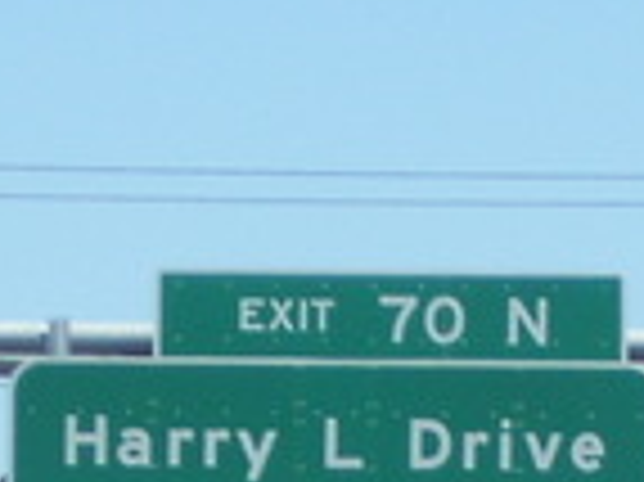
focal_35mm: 606
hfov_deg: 3.3
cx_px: 486
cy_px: 955
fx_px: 11265
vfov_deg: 2.4
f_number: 4.6
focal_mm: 18
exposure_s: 1/400
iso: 80
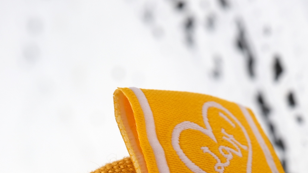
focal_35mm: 267
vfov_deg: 4.5
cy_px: 286
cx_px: 229
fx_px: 2181
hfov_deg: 8.1
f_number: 14
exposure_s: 1/100
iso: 160
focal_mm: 120
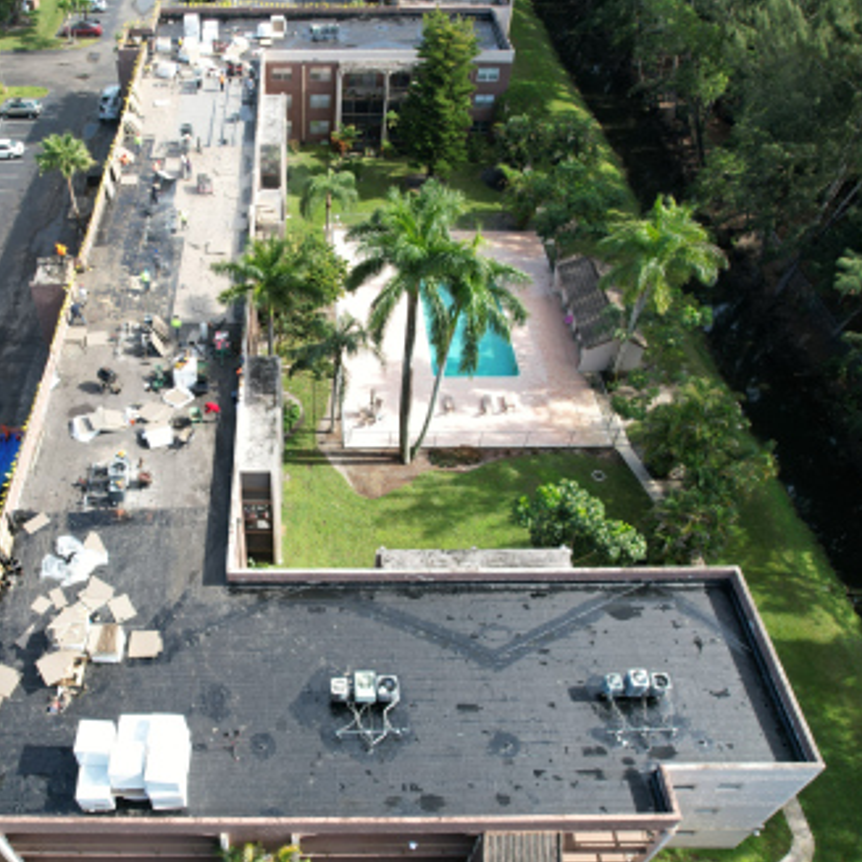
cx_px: 285
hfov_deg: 54.5
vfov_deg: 55.6
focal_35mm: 29
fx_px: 817
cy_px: 438
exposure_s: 1/640
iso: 100
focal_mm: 8.38
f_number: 2.8
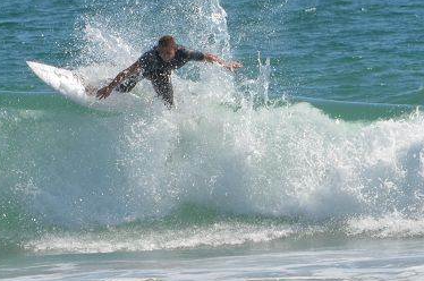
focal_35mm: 1231
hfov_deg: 1.7
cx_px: 117
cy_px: 126
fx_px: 14474
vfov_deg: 1.1
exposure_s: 1/1000
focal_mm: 300
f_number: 8
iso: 200
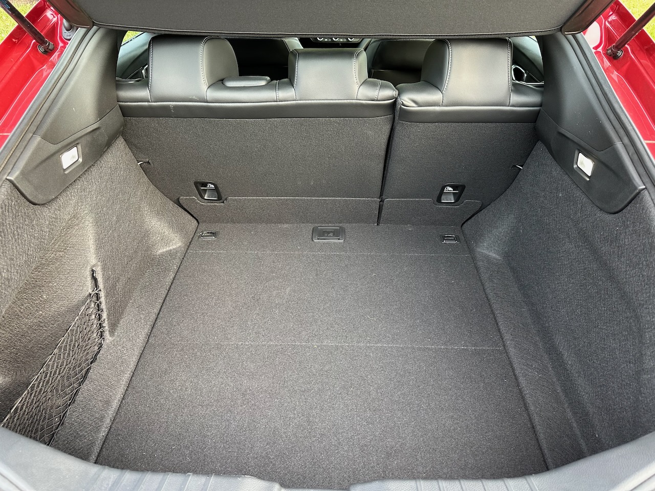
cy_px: 246
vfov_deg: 56.8
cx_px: 328
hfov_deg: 71.6
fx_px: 454
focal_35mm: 24
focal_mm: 6.86
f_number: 1.78
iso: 160
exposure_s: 1/121
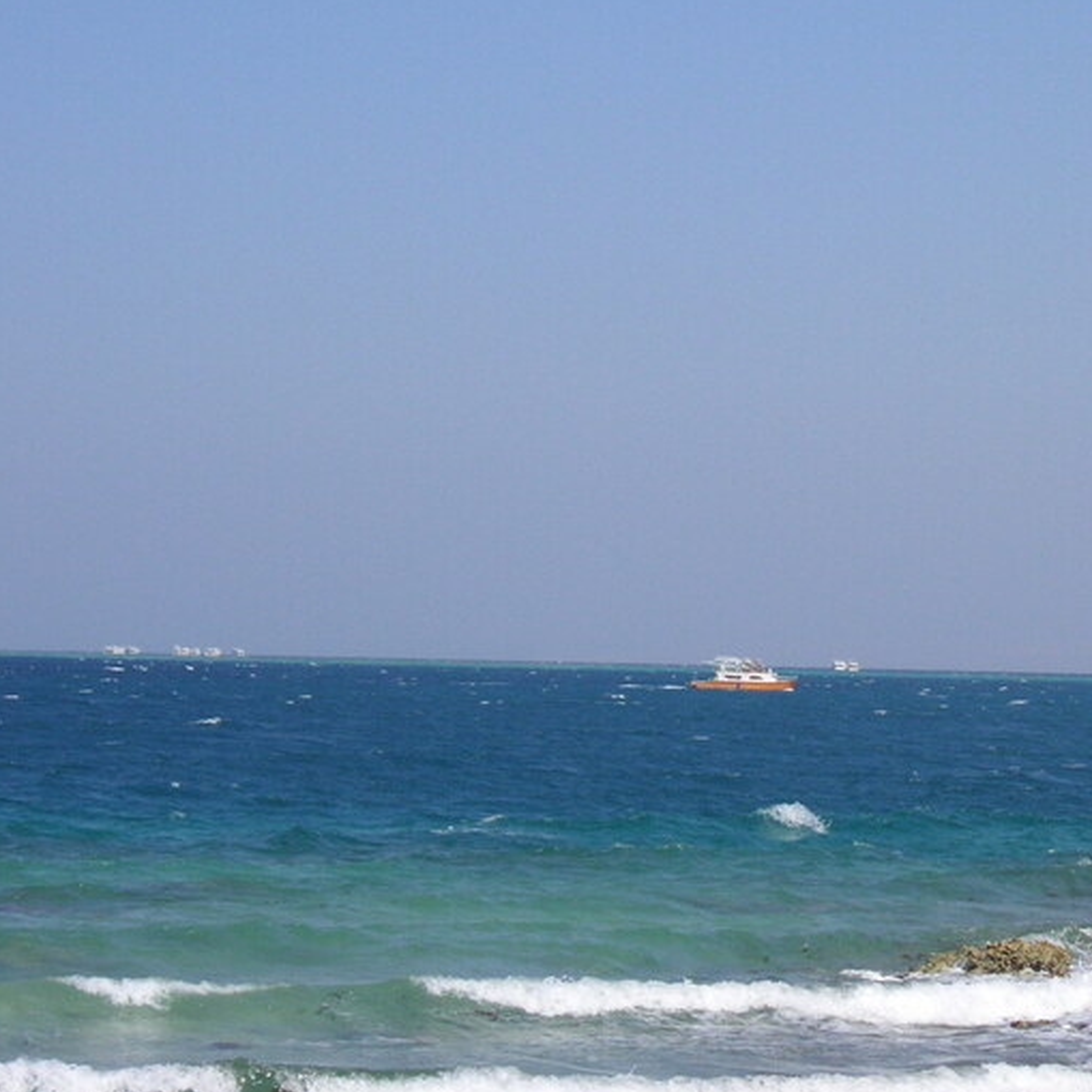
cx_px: 749
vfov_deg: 12.0
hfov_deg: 11.9
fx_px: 5211
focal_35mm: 146
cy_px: 584
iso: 50
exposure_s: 1/750
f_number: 5
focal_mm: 17.1
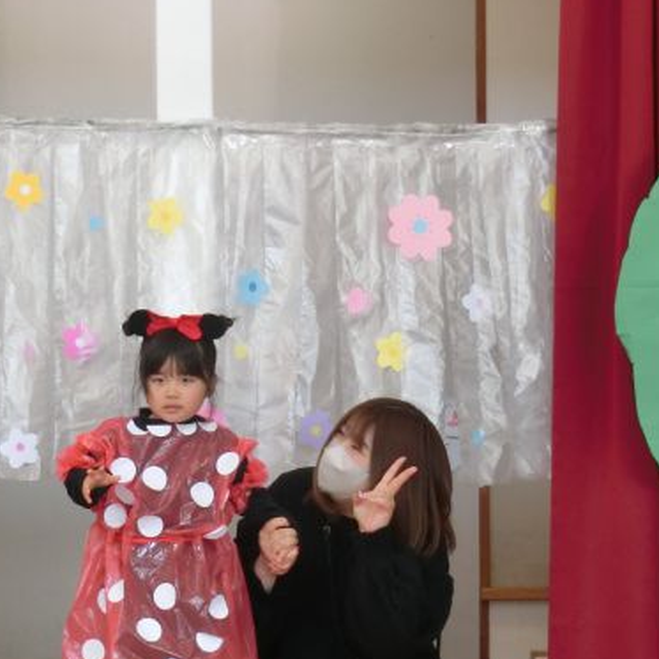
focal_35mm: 143
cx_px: 268
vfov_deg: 12.2
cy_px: 409
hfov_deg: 12.2
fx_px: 3080
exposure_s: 1/100
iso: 500
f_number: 5.6
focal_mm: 16.5
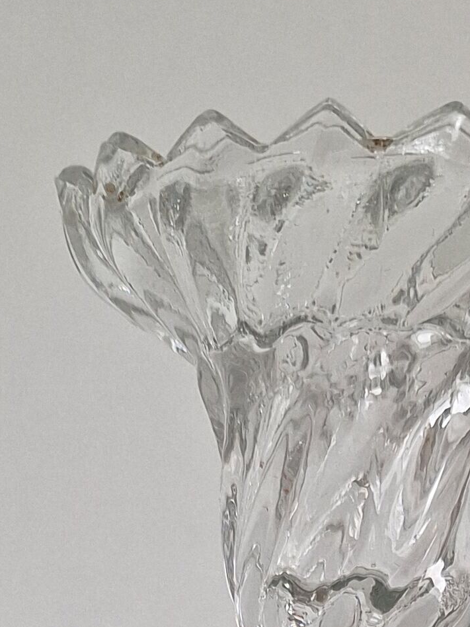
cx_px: 412
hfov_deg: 14.8
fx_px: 1792
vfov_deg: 16.7
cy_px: 1107
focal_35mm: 99
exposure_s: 1/100
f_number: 1.8
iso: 50
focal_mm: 5.54
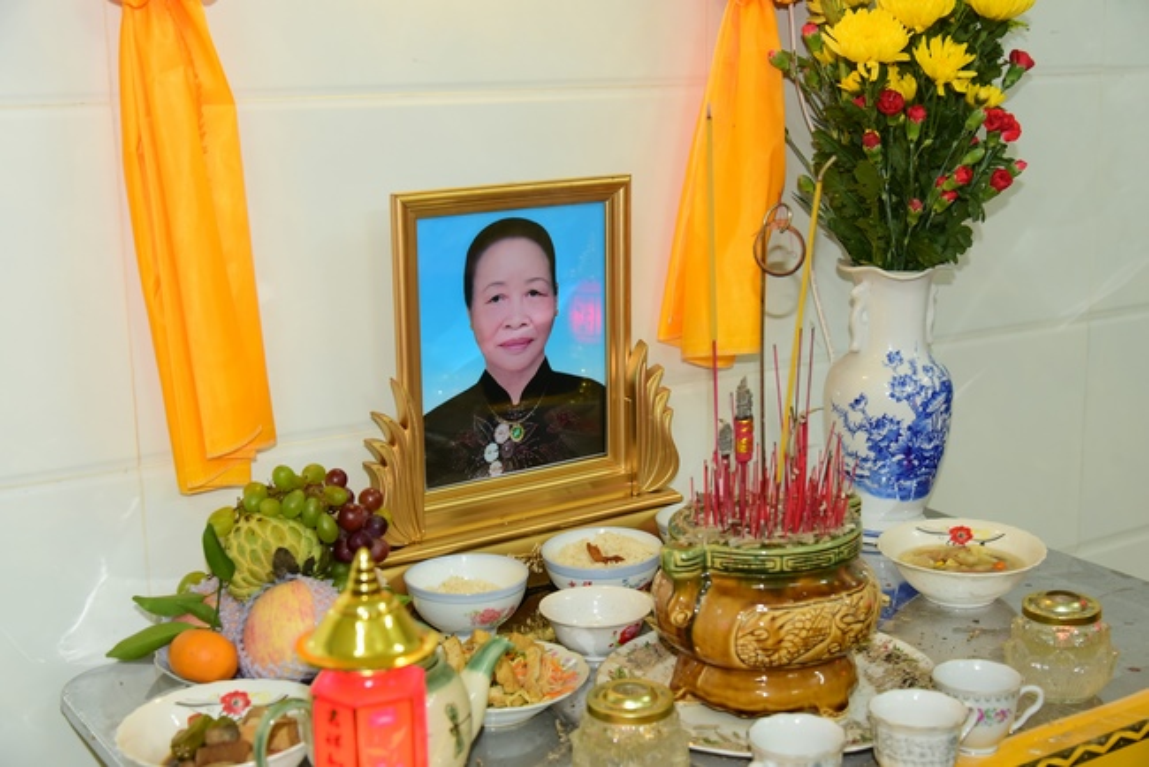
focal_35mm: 48
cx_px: 574
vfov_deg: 28.1
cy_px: 384
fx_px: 1533
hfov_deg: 41.1
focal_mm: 48
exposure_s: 1/50
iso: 1000
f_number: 5
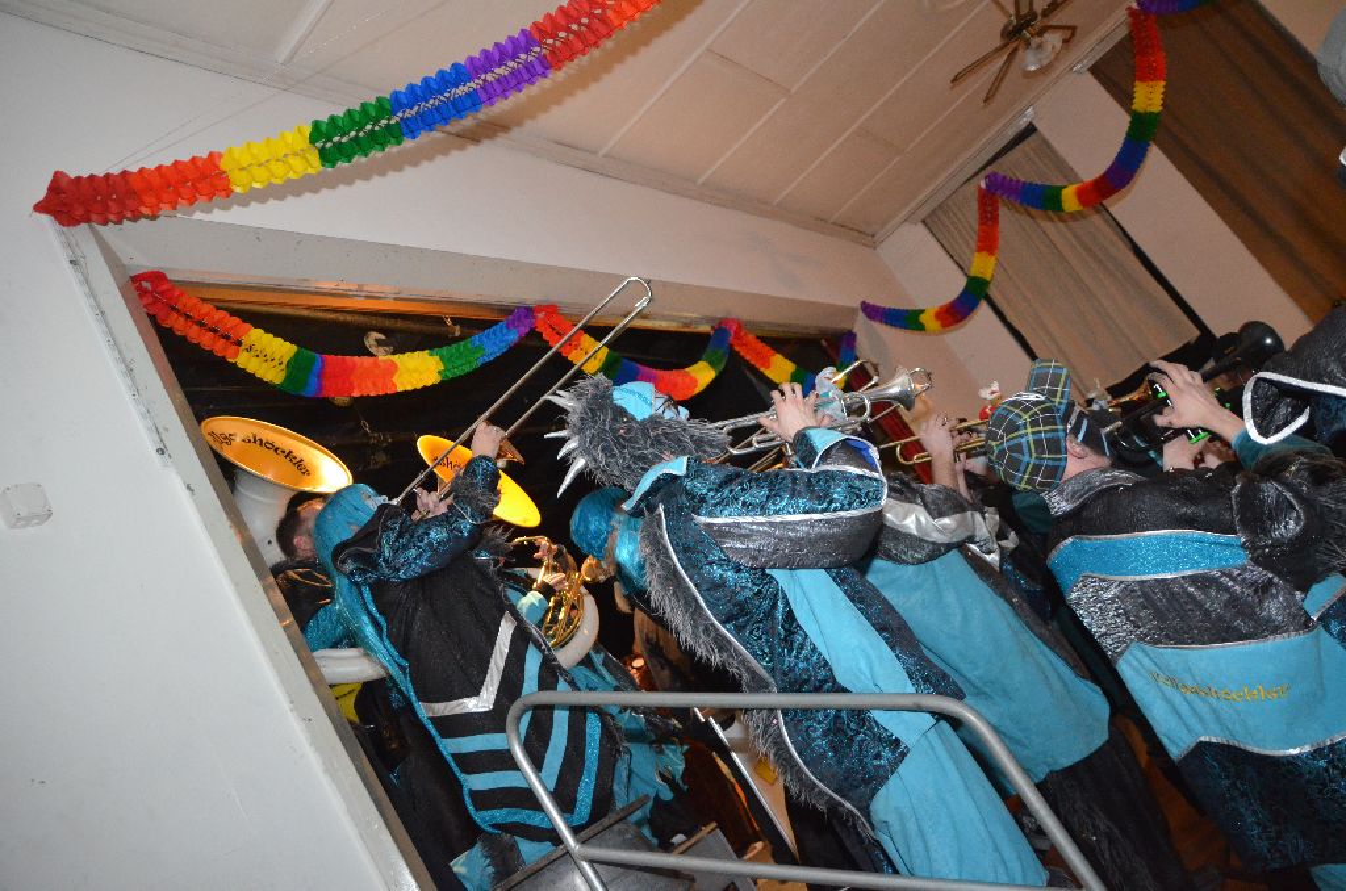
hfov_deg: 67.5
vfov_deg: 47.7
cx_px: 673
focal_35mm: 27
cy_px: 446
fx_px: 1007
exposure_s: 1/60
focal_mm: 18
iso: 3200
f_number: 4
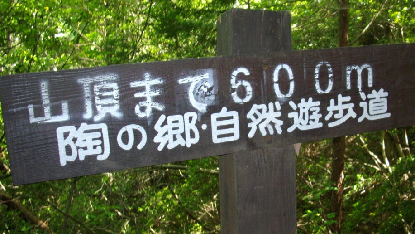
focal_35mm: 45
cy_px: 117
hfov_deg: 45.4
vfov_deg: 26.5
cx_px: 227
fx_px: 495
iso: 200
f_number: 2.8
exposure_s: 1/50
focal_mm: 6.2
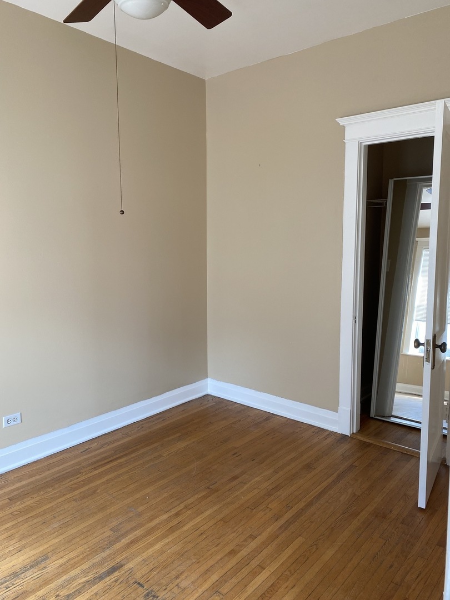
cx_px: 225
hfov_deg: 53.1
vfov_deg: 67.3
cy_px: 300
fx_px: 451
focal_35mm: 26
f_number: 1.8
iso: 80
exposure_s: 1/120
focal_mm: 4.25
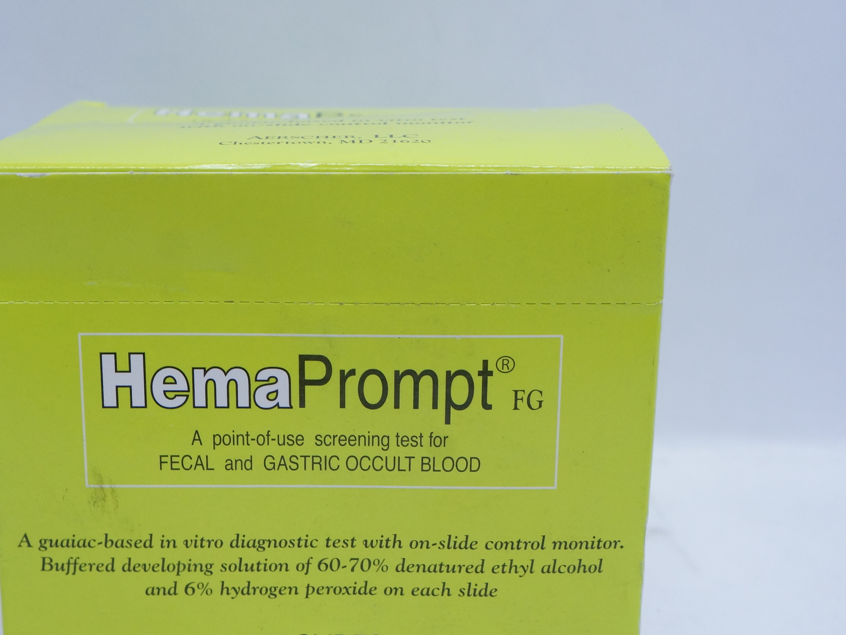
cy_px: 391
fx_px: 1417
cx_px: 360
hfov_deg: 33.2
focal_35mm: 58
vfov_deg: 25.2
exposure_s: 1/60
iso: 800
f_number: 7.1
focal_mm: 26
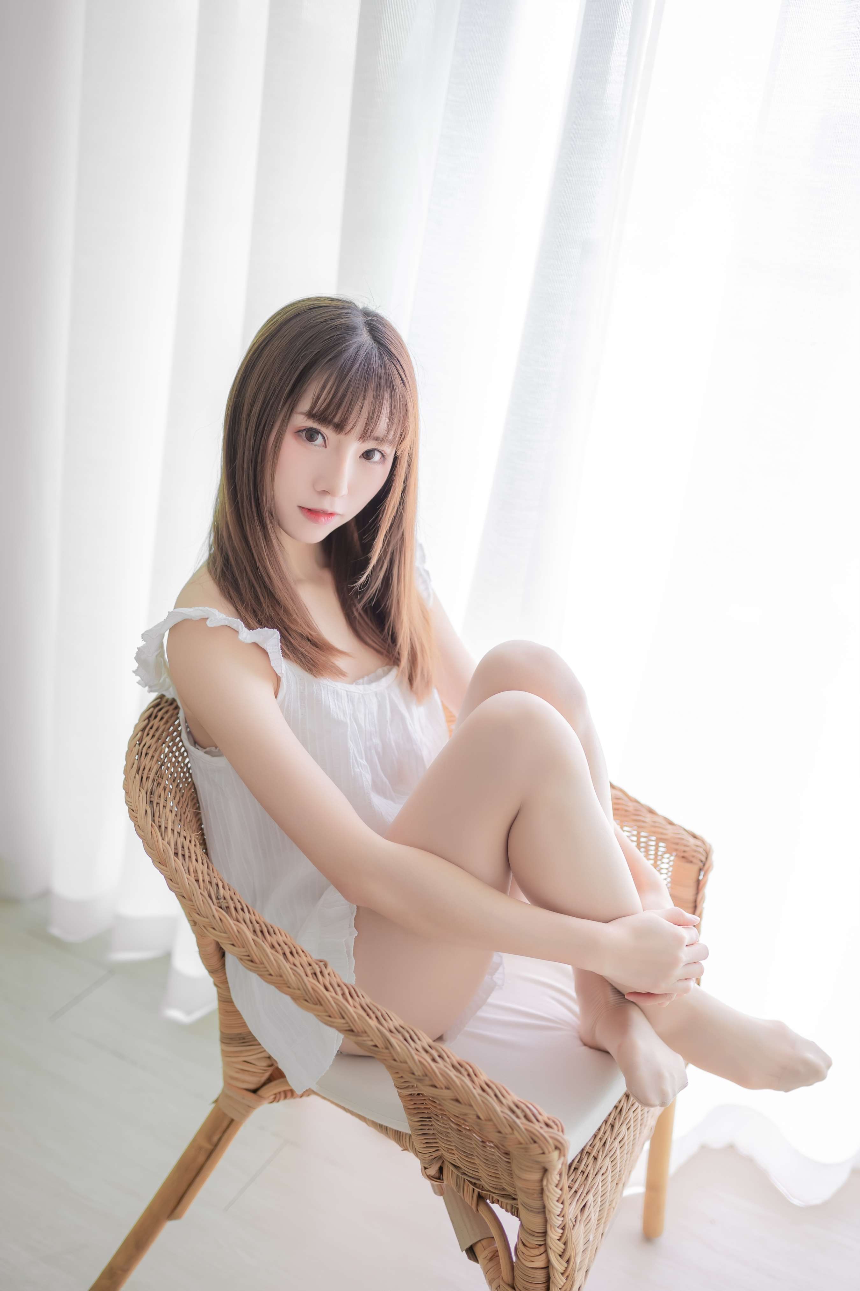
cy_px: 646
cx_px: 430
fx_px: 1254
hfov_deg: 37.9
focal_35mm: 35
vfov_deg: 54.4
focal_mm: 35
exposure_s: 1/125
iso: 160
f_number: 1.8
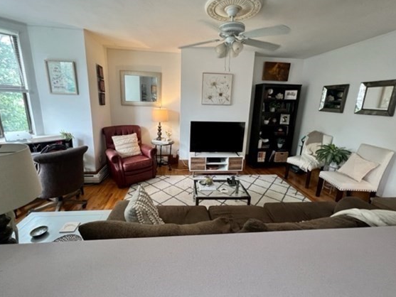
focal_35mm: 14
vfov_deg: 85.6
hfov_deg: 102.0
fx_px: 160
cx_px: 192
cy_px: 139
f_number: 1.8
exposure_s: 1/60
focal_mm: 1.57
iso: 250
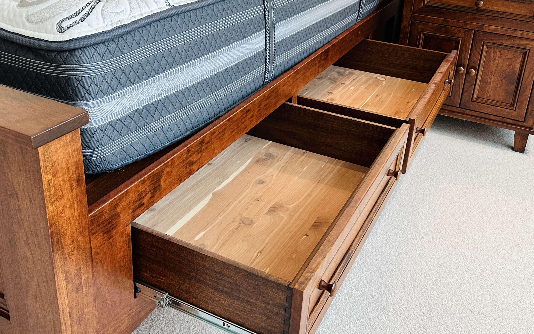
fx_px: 495
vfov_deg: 37.0
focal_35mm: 34
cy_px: 215
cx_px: 263
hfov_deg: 56.7
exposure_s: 1/120
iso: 200
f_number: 1.78
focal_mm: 6.86
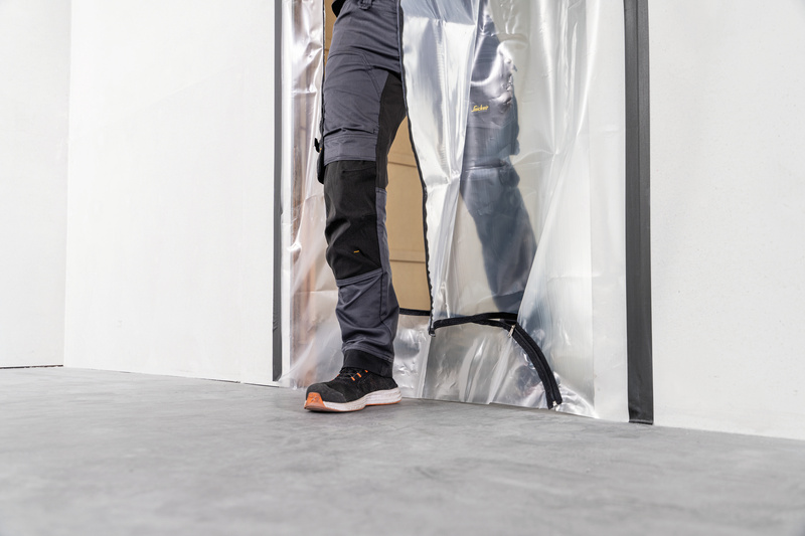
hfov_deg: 53.1
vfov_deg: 36.9
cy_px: 268
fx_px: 805
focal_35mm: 36
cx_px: 402
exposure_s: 1/60
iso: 100
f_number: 4
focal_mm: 36
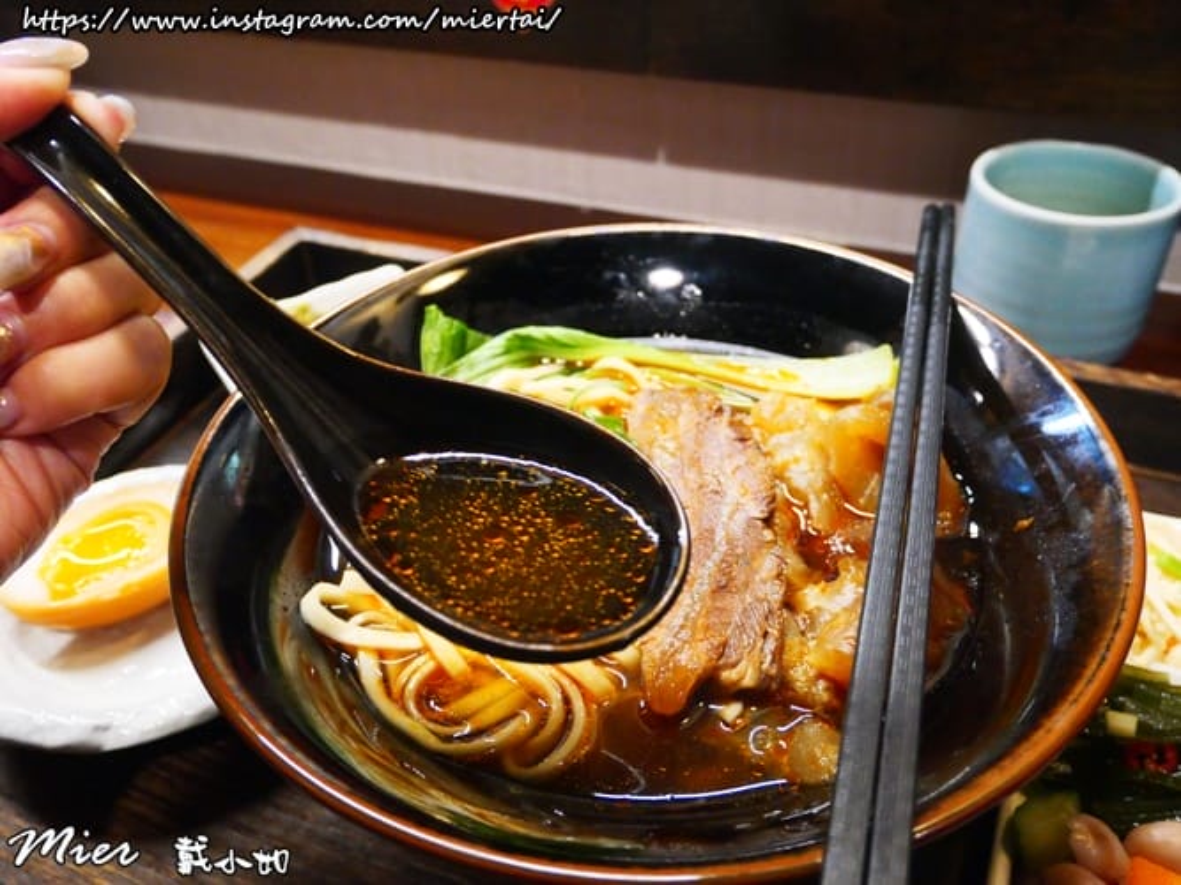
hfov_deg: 60.0
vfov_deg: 46.8
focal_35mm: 30
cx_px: 590
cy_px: 442
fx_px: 1023
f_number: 3.7
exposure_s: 1/50
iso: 3200
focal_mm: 15
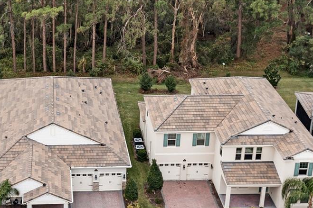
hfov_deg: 29.0
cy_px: 44
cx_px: 64
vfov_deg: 19.8
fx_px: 591
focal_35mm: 68
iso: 200
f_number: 4
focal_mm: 10.26
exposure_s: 1/80
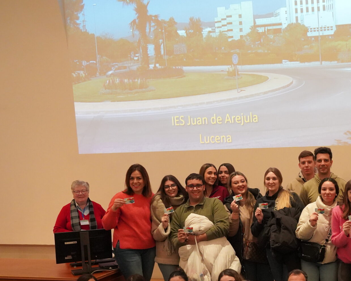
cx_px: 344
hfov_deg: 29.3
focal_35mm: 61
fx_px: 629
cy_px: 211
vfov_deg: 24.9
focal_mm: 31.3
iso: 8000
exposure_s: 1/160
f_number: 4
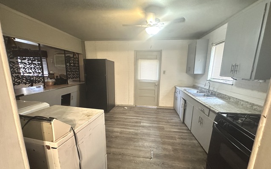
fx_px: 111
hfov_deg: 101.4
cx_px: 136
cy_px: 92
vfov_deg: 74.7
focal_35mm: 15
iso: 800
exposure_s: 1/60
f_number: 2.2
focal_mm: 2.22
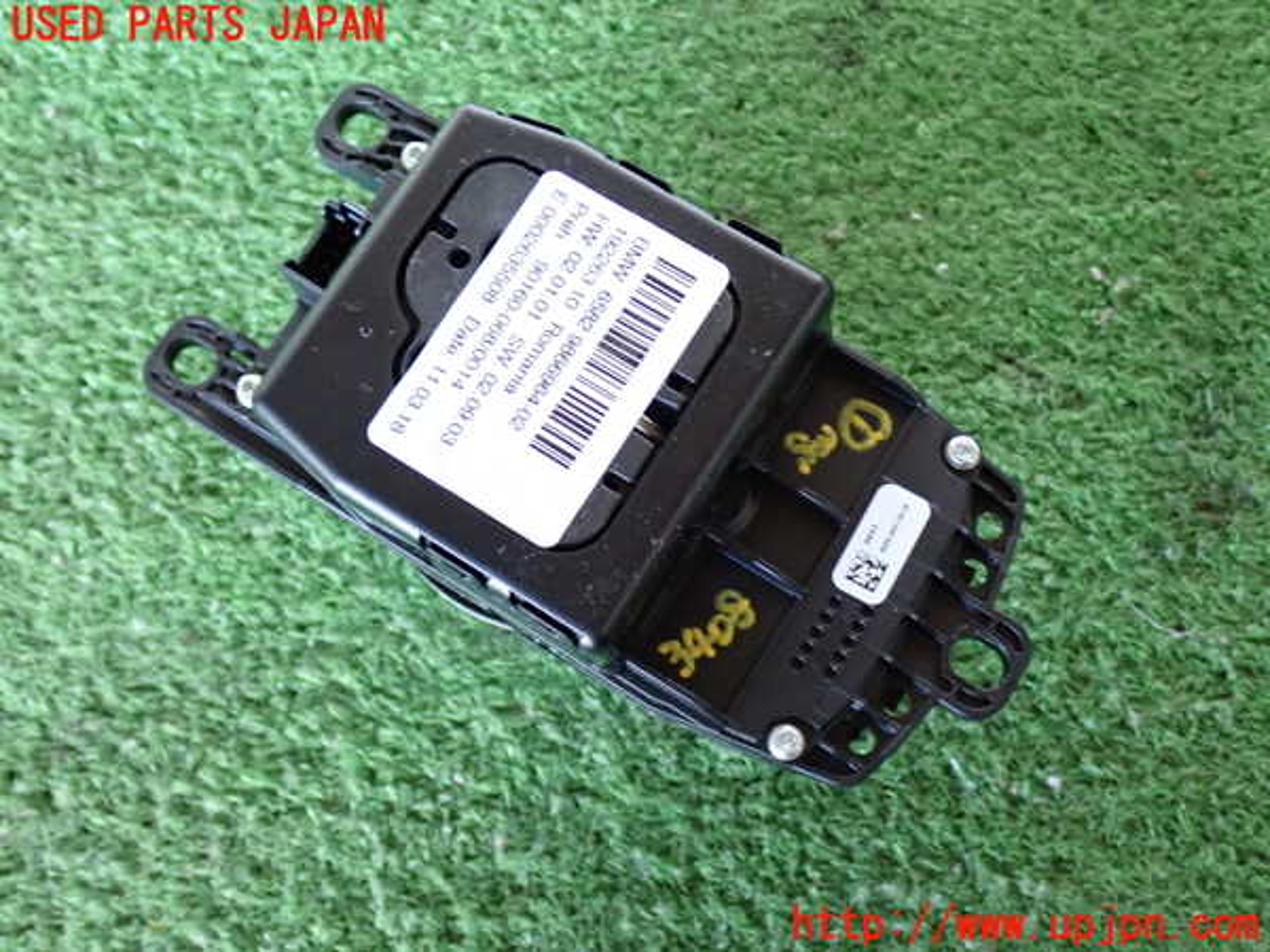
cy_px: 476
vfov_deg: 32.9
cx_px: 635
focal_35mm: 44
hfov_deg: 42.9
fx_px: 1614
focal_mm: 7.84
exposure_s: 1/30
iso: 800
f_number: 2.9
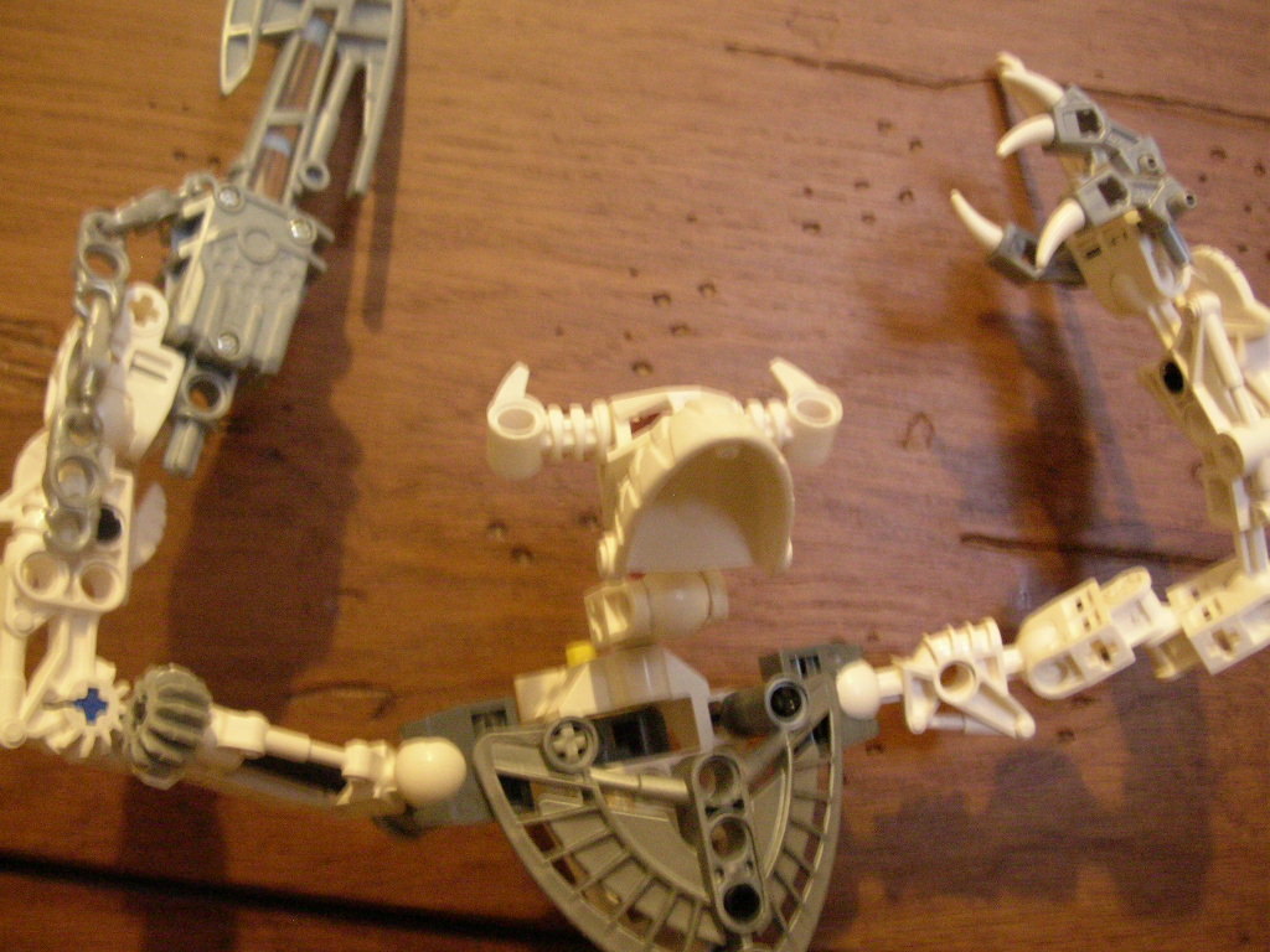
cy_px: 476
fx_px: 1321
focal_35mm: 36
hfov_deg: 51.4
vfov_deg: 39.7
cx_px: 635
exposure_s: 1/3.3
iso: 300
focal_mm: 6
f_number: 2.7
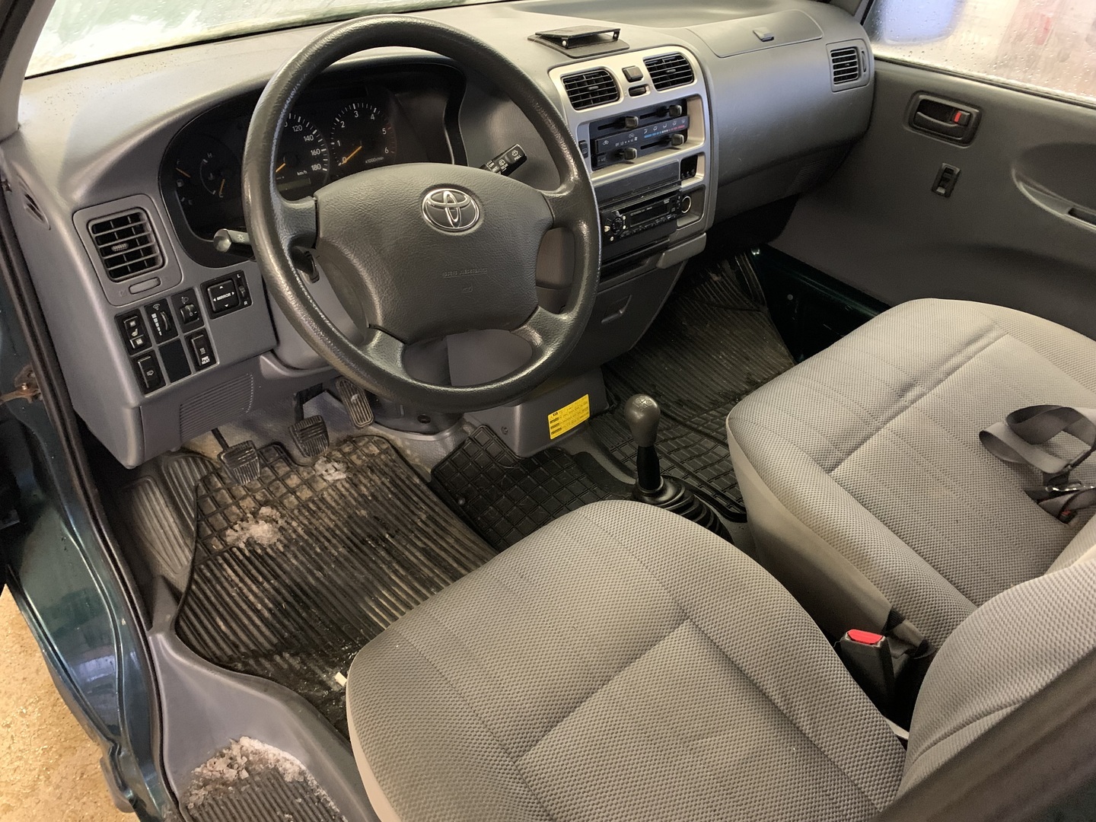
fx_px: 823
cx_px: 548
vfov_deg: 53.1
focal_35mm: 26
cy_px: 411
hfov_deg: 67.3
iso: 640
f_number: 1.8
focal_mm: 4.25
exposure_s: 1/25
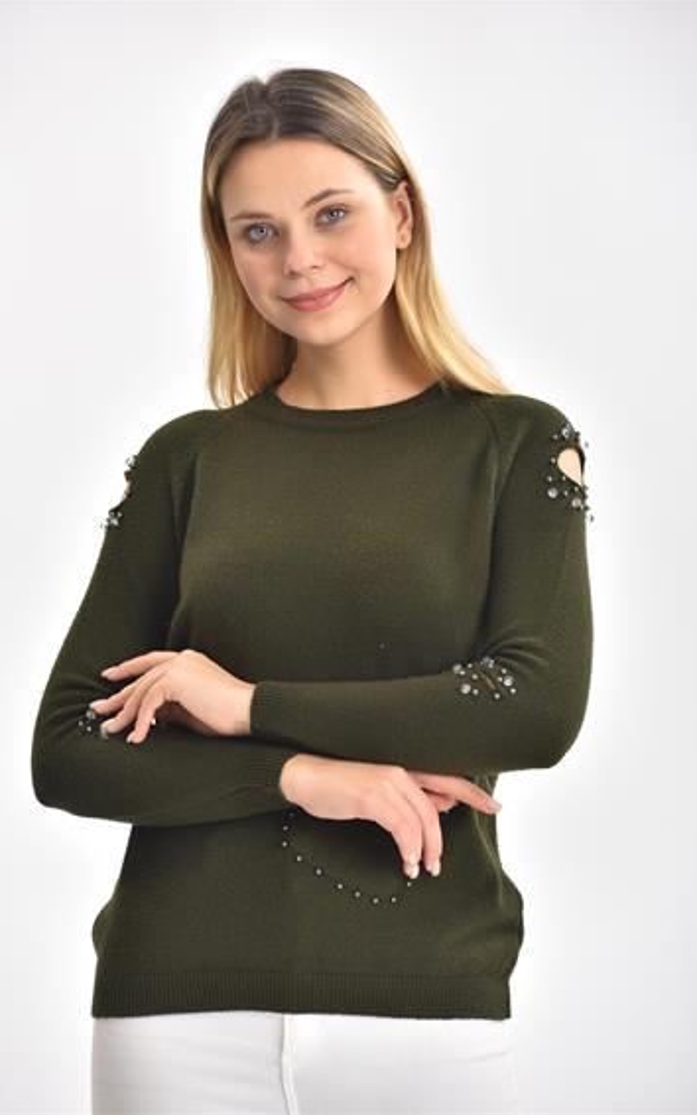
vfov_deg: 10.2
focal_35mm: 205
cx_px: 341
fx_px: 6227
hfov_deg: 6.4
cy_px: 557
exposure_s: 1/160
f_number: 6.3
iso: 100
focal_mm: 200
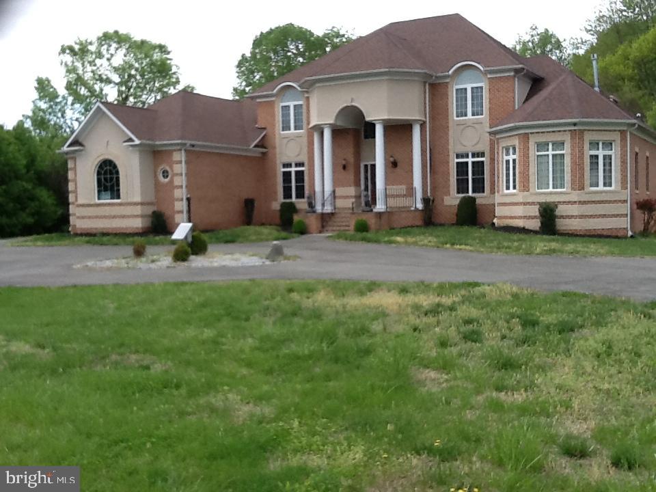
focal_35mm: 44
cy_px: 246
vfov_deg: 32.9
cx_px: 328
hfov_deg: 42.9
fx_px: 834
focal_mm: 2.03
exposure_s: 1/652
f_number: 2.4
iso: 40
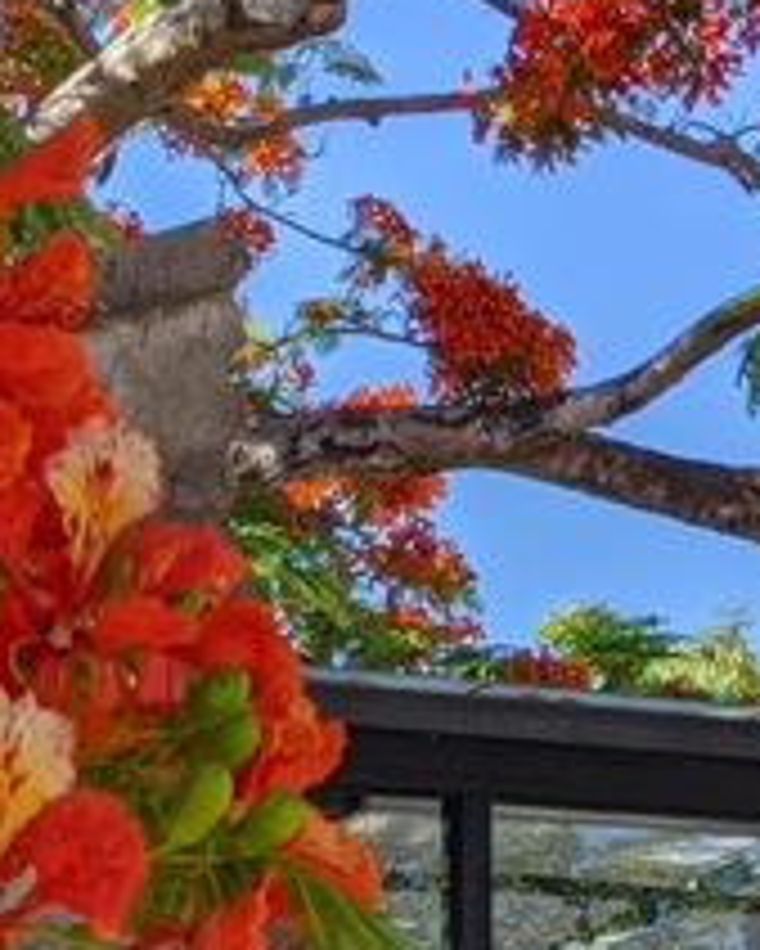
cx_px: -72
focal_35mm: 100
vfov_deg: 17.9
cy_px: 1256
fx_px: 2810
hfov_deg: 15.0
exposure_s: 1/1462
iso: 40
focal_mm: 4.38
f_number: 1.73
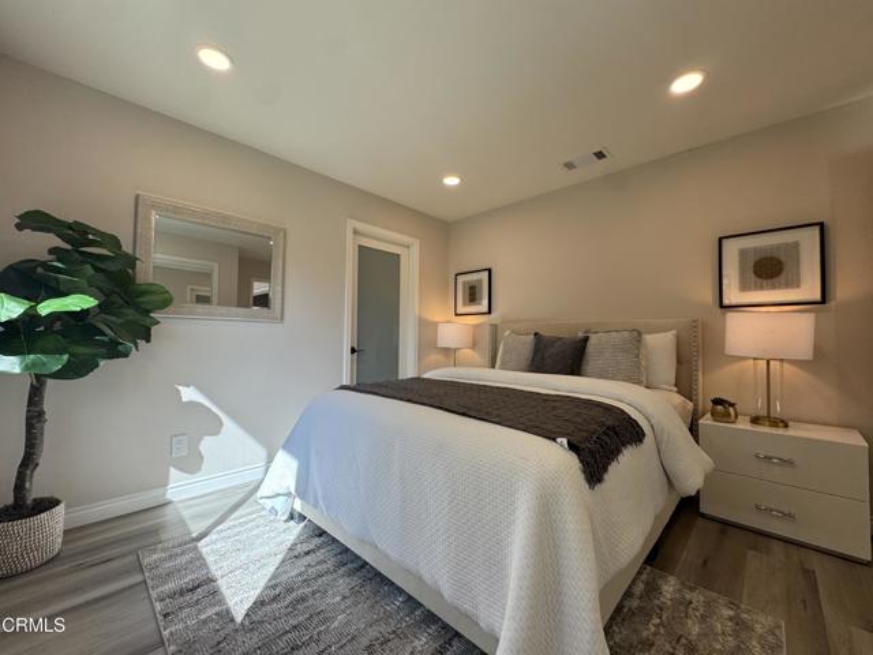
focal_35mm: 14
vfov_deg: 85.7
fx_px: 353
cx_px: 436
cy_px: 328
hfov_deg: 102.1
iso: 40
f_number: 2.2
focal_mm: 2.22
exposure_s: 1/134
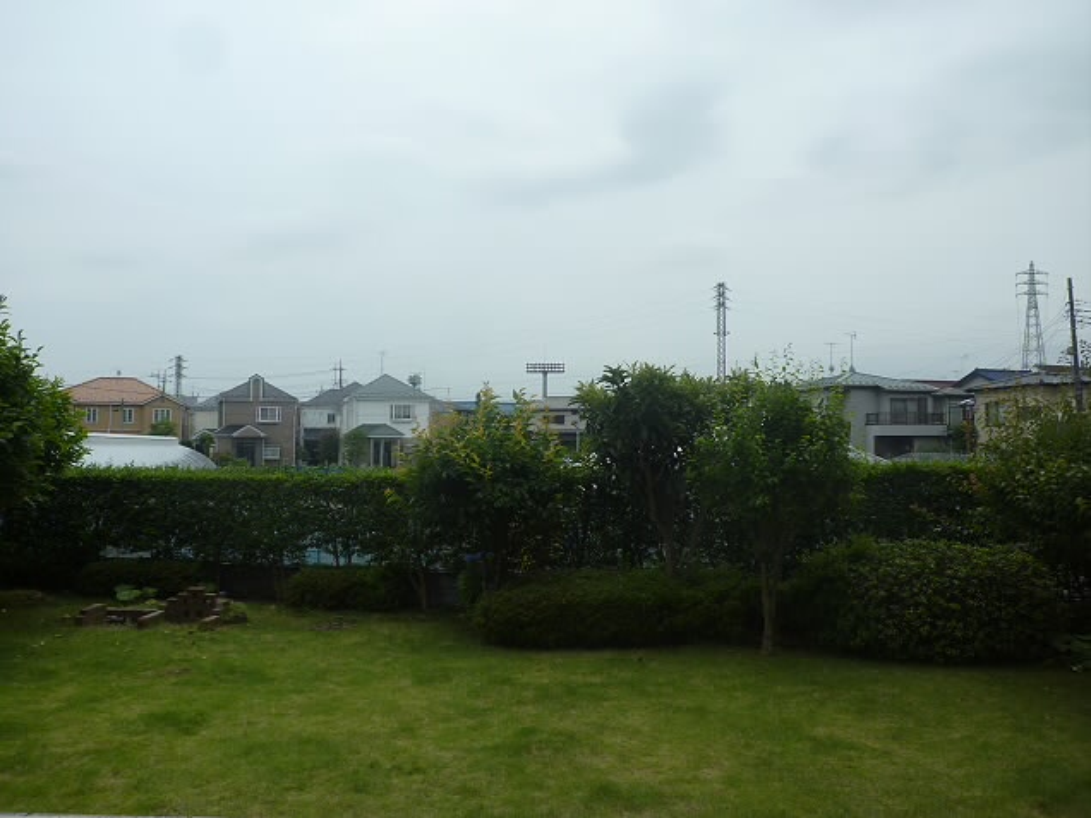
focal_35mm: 30
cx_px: 546
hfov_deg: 60.0
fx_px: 946
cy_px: 409
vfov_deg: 46.8
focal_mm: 5.3
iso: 80
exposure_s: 1/800
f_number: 4.5
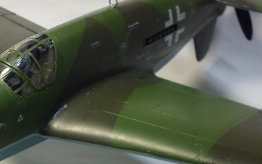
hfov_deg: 24.4
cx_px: 66
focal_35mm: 84
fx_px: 600
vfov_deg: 15.4
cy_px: 137
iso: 250
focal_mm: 6.4
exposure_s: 1/60
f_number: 3.5
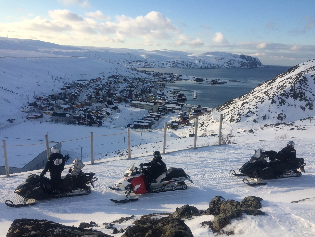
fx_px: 264
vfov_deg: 48.2
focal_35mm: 29
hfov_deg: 61.7
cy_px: 118
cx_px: 158
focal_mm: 4.15
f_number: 2.2
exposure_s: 1/2053
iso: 32
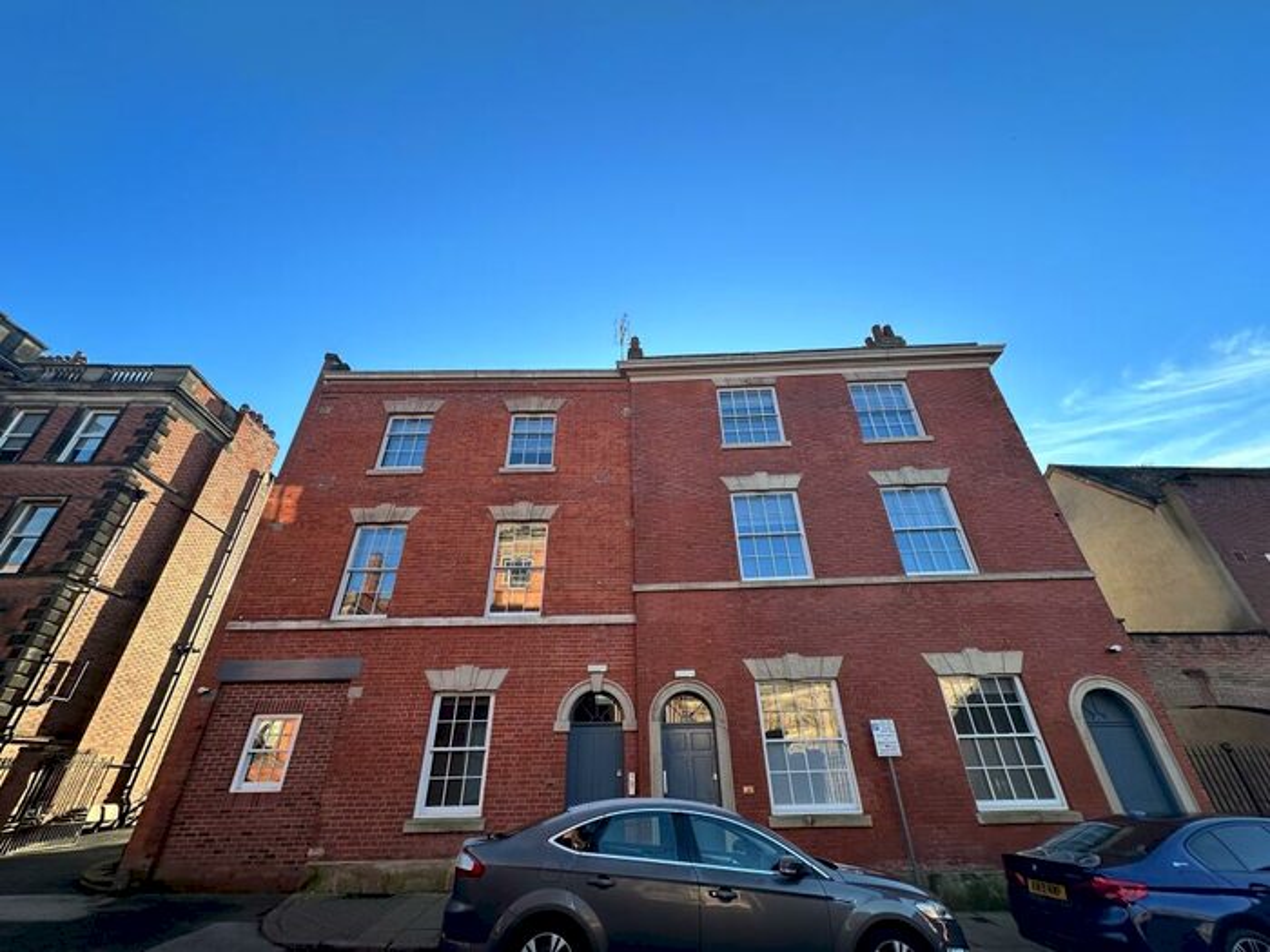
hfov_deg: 102.1
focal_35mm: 14
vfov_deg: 85.7
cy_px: 476
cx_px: 635
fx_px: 514
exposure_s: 1/435
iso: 40
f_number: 2.2
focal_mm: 2.22
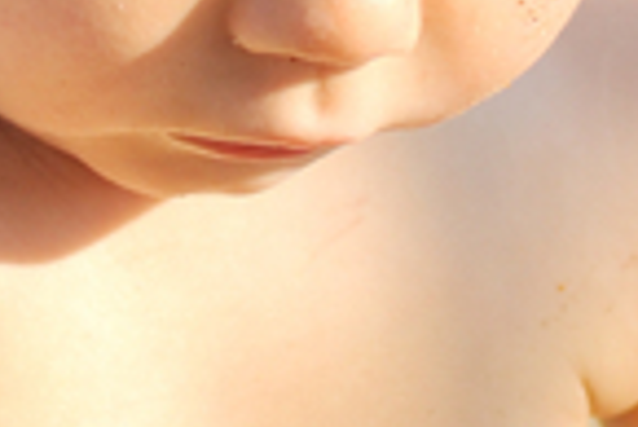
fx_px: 18290
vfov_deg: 1.3
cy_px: 836
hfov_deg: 2.0
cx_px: 198
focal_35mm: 1031
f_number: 4.5
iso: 100
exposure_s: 1/500
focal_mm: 100
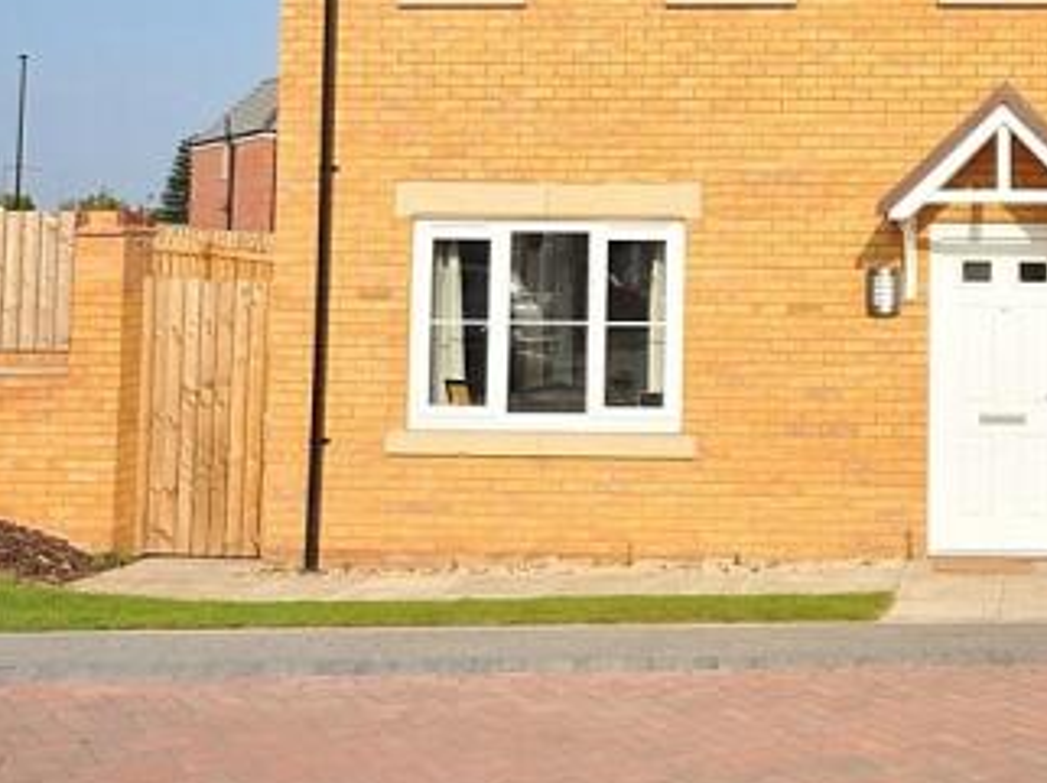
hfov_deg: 35.5
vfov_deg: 28.5
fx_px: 1511
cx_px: 979
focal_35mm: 50
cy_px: 159
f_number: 7.1
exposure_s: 1/4000
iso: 800
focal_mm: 17
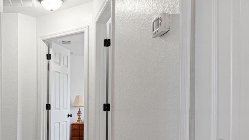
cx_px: 55
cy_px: 113
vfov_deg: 28.4
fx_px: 271
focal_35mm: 41
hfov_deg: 47.1
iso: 400
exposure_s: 1/200
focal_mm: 16
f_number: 8
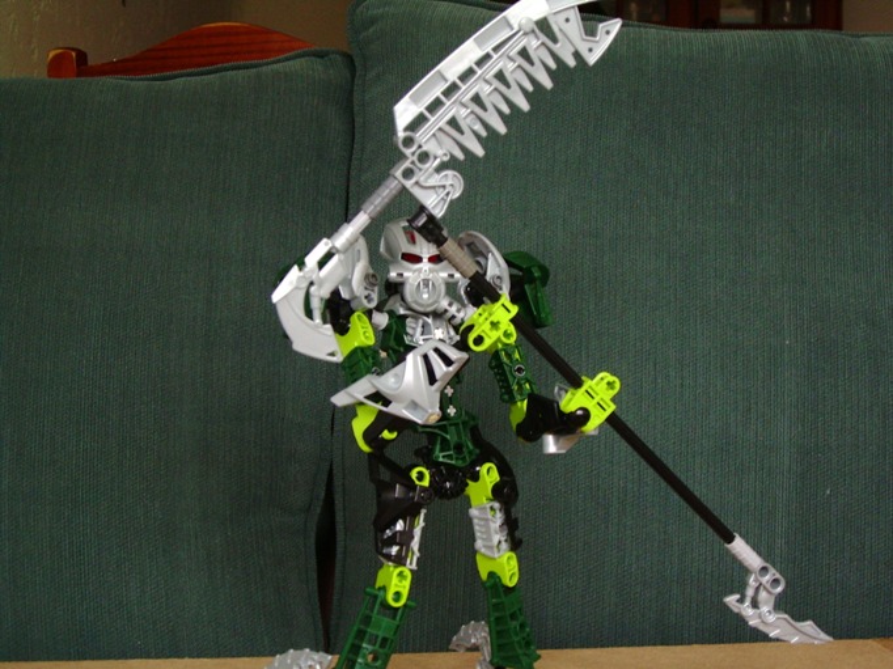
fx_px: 1676
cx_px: 446
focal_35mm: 65
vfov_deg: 22.6
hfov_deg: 29.8
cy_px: 334
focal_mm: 11
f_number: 3.6
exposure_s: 1/60
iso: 50
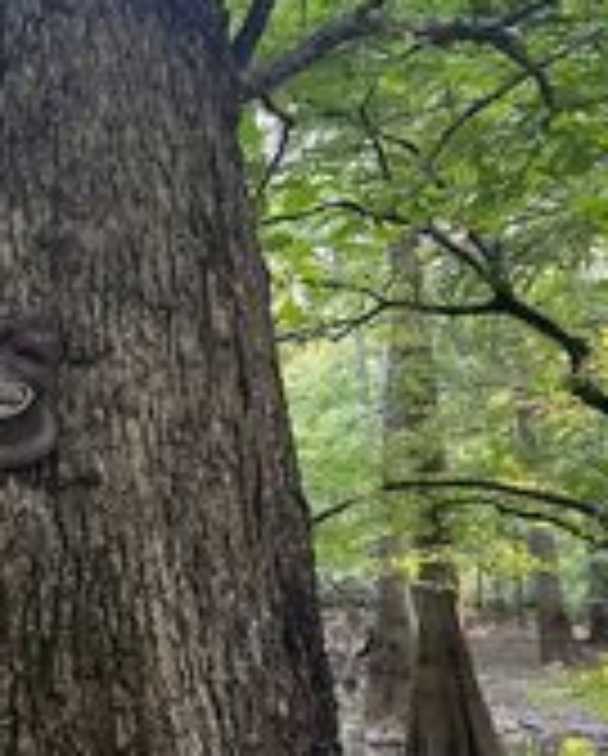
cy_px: 421
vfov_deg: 29.1
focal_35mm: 65
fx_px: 1458
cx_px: -304
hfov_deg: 20.2
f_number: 1.5
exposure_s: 1/113
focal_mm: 5.7
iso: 125
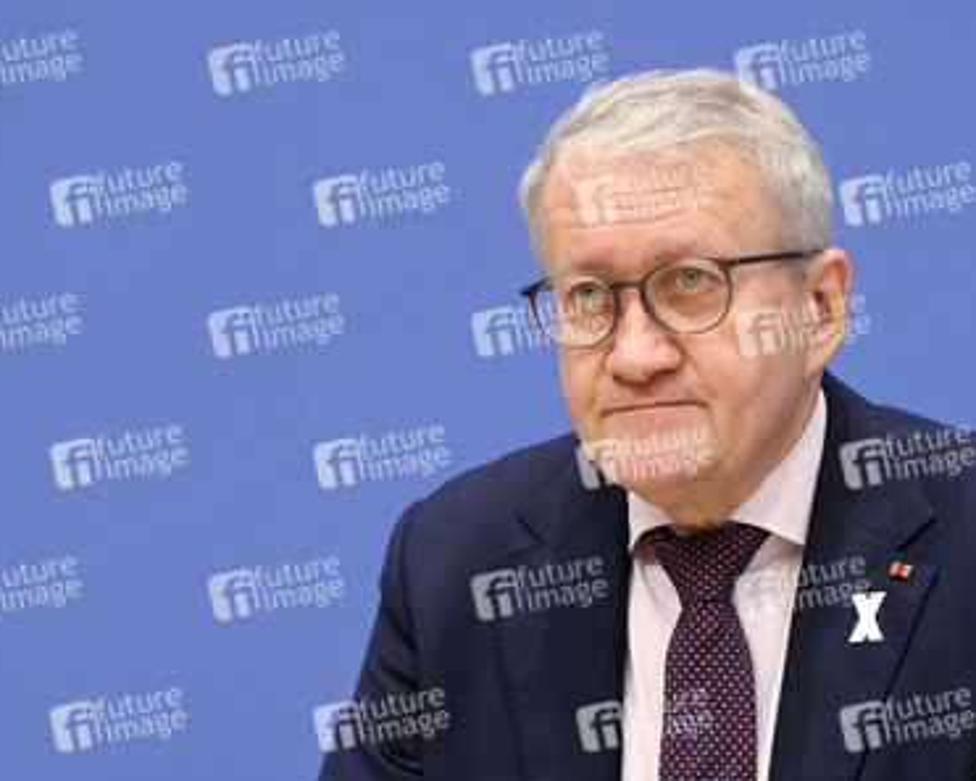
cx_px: 575
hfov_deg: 12.5
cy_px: 392
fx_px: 4450
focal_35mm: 154
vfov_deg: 10.0
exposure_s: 1/400
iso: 5000
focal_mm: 135
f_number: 6.3
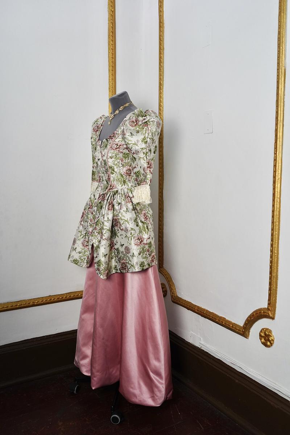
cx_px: 145
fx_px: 435
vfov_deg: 53.1
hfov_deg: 36.9
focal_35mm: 36
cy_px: 218
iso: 1600
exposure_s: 1/160
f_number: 5
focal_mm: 36
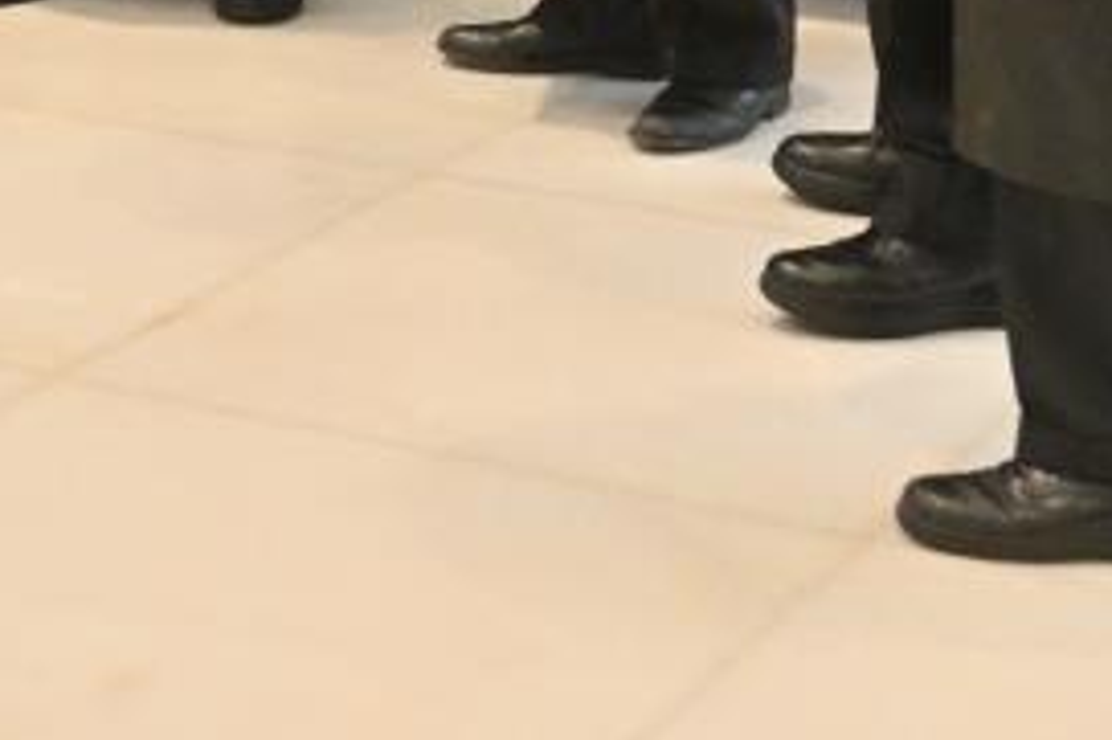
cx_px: -45
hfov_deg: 15.2
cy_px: -595
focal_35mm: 132
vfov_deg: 9.8
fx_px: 4075
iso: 1600
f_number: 4
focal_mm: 35
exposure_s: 1/200
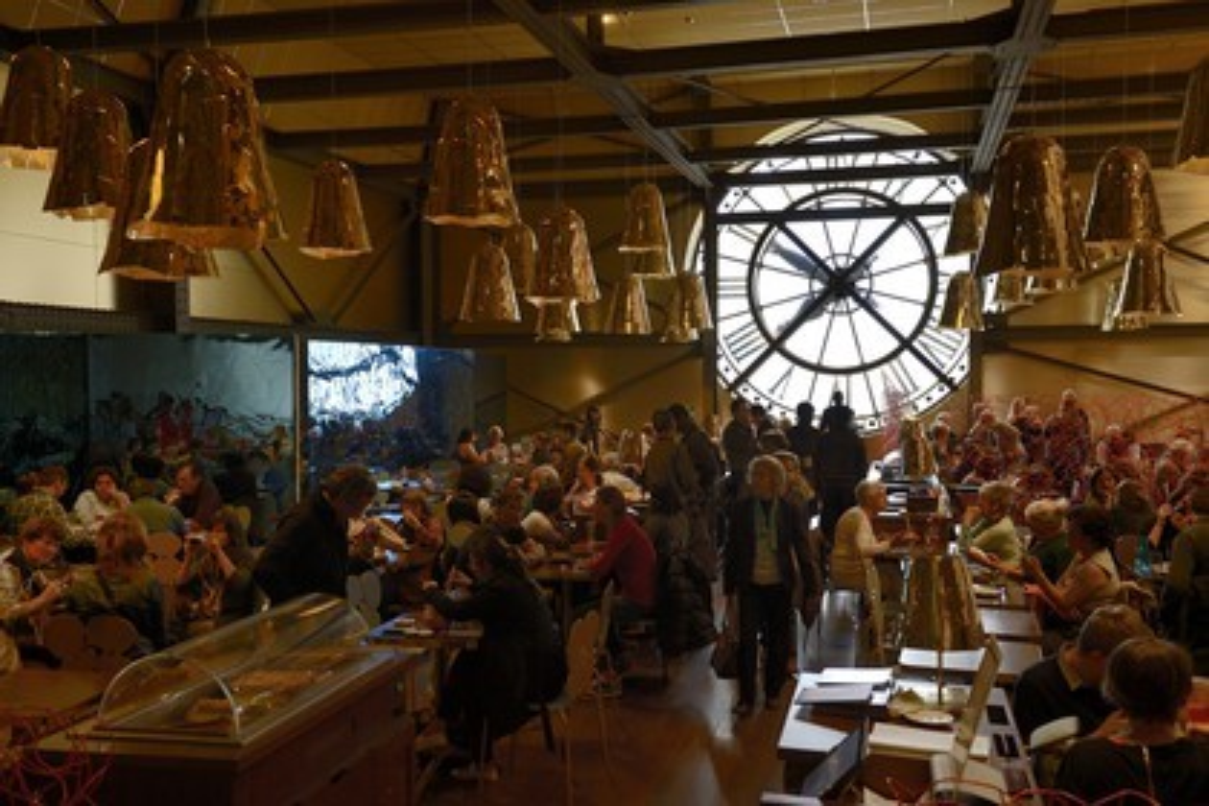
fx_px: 1142
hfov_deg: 55.8
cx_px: 604
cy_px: 403
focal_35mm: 34
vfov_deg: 38.9
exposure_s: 1/80
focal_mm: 34
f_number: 4.5
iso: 800
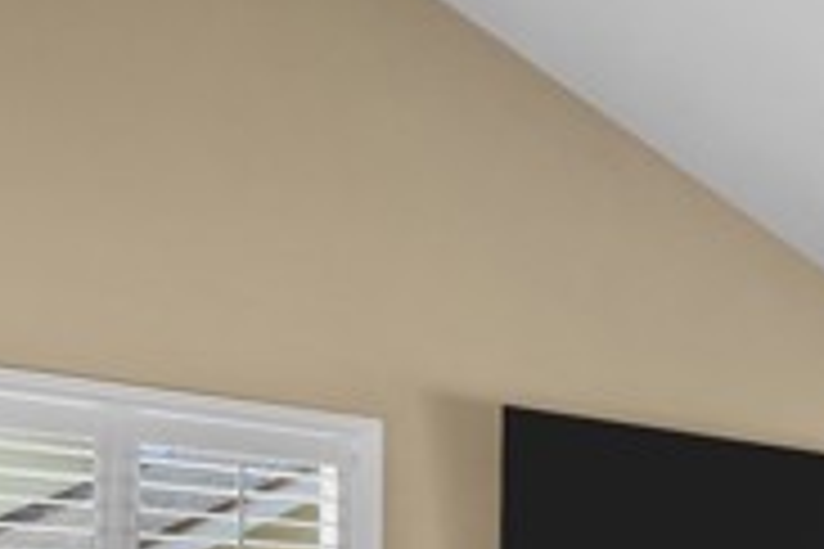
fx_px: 1121
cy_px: 700
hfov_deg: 28.9
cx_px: 1180
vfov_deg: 24.3
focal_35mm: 49
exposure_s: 1/2.5
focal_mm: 14
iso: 250
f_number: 9
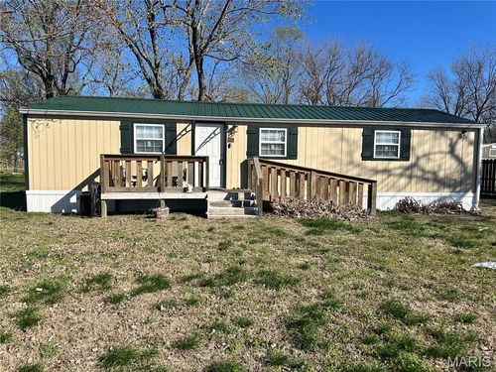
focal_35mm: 24
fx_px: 344
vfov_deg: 56.8
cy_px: 186
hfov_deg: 71.6
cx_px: 248
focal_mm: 6.86
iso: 80
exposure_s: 1/4545
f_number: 1.78
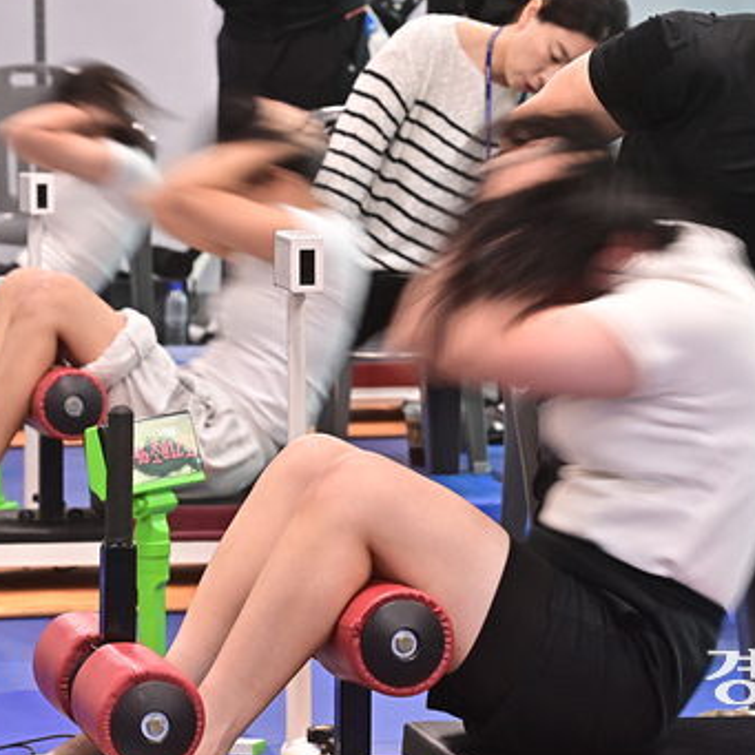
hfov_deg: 7.8
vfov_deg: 7.8
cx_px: 385
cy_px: 323
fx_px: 5527
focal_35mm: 224
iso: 3200
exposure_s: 1/30
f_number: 8
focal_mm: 150
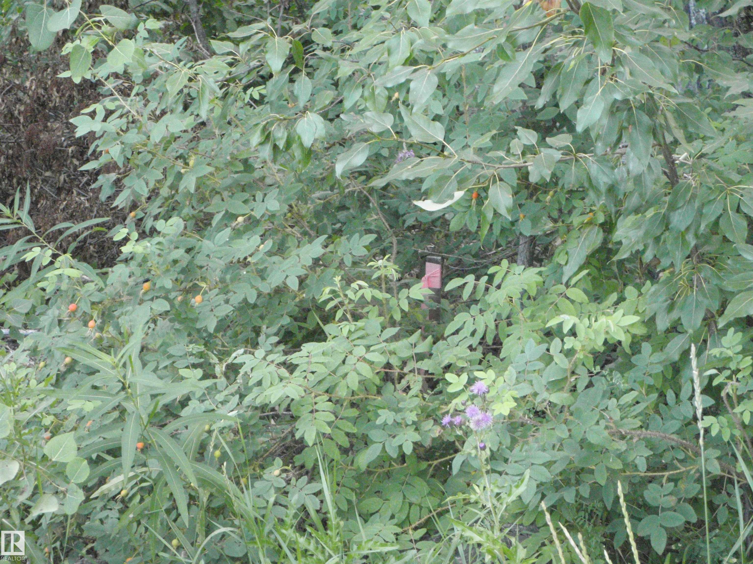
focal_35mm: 91
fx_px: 1980
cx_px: 376
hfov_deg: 21.5
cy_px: 282
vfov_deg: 16.2
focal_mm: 16.25
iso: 800
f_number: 4.7
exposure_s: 1/80
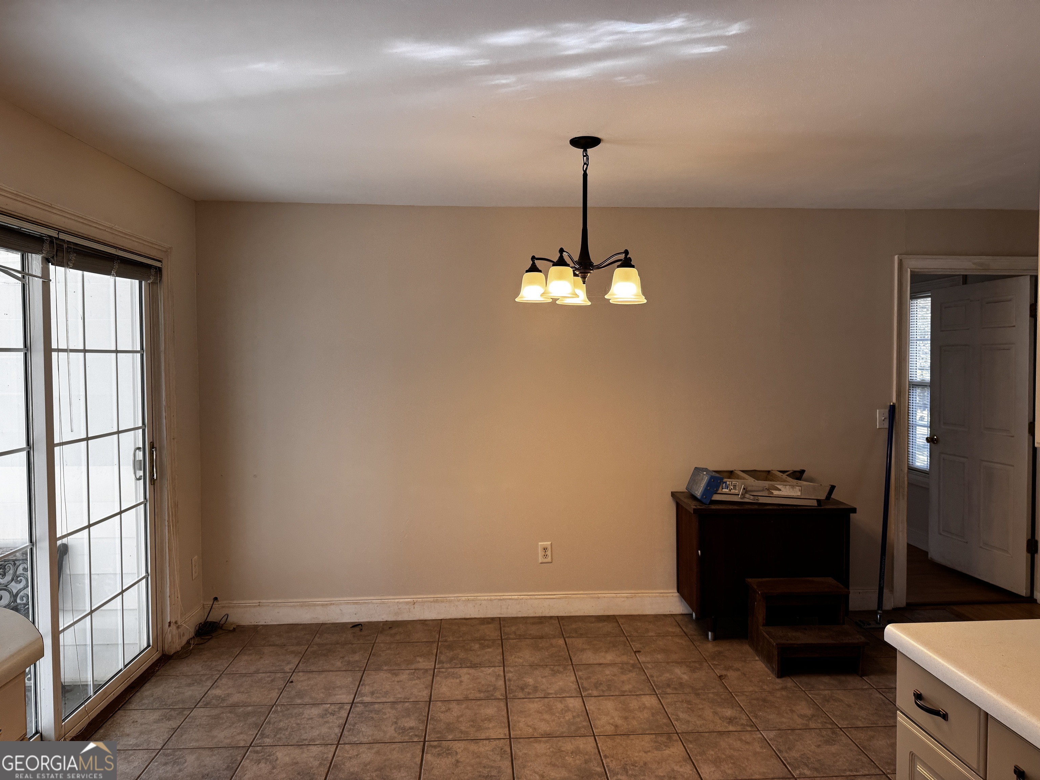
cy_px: 390
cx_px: 520
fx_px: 721
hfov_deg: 71.6
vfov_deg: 56.8
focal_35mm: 24
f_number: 1.78
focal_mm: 6.76
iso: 80
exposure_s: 1/120
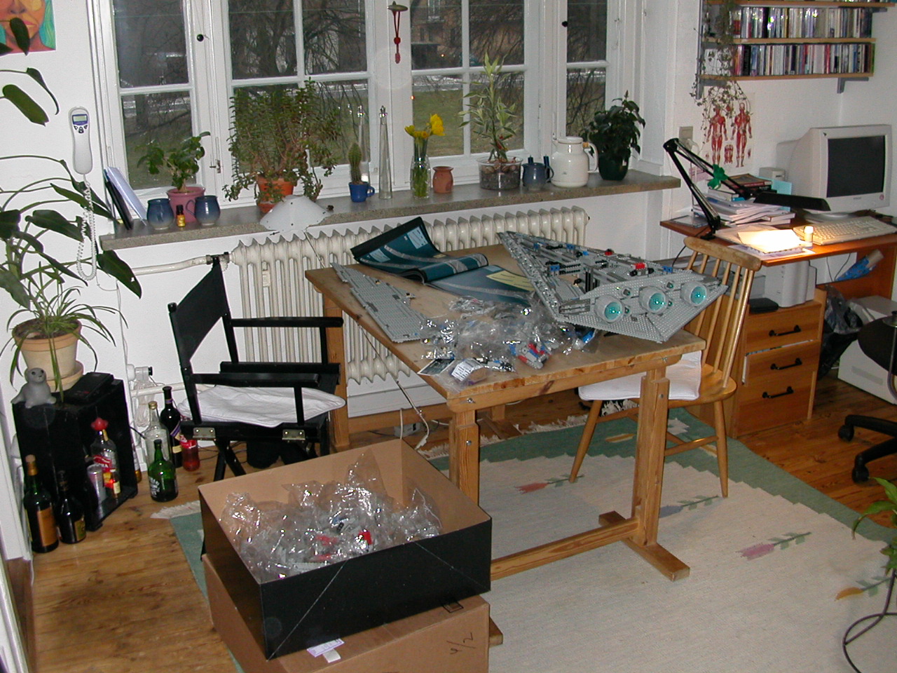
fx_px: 959
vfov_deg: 38.7
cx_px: 448
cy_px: 336
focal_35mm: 37
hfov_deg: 50.1
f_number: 2.7
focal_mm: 5.6
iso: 200
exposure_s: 1/59.9
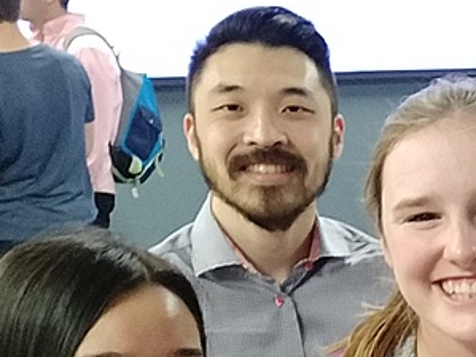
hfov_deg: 19.2
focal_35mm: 77
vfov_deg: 18.5
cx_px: 858
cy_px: 384
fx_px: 1058
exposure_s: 1/33
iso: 800
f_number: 2
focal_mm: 3.52
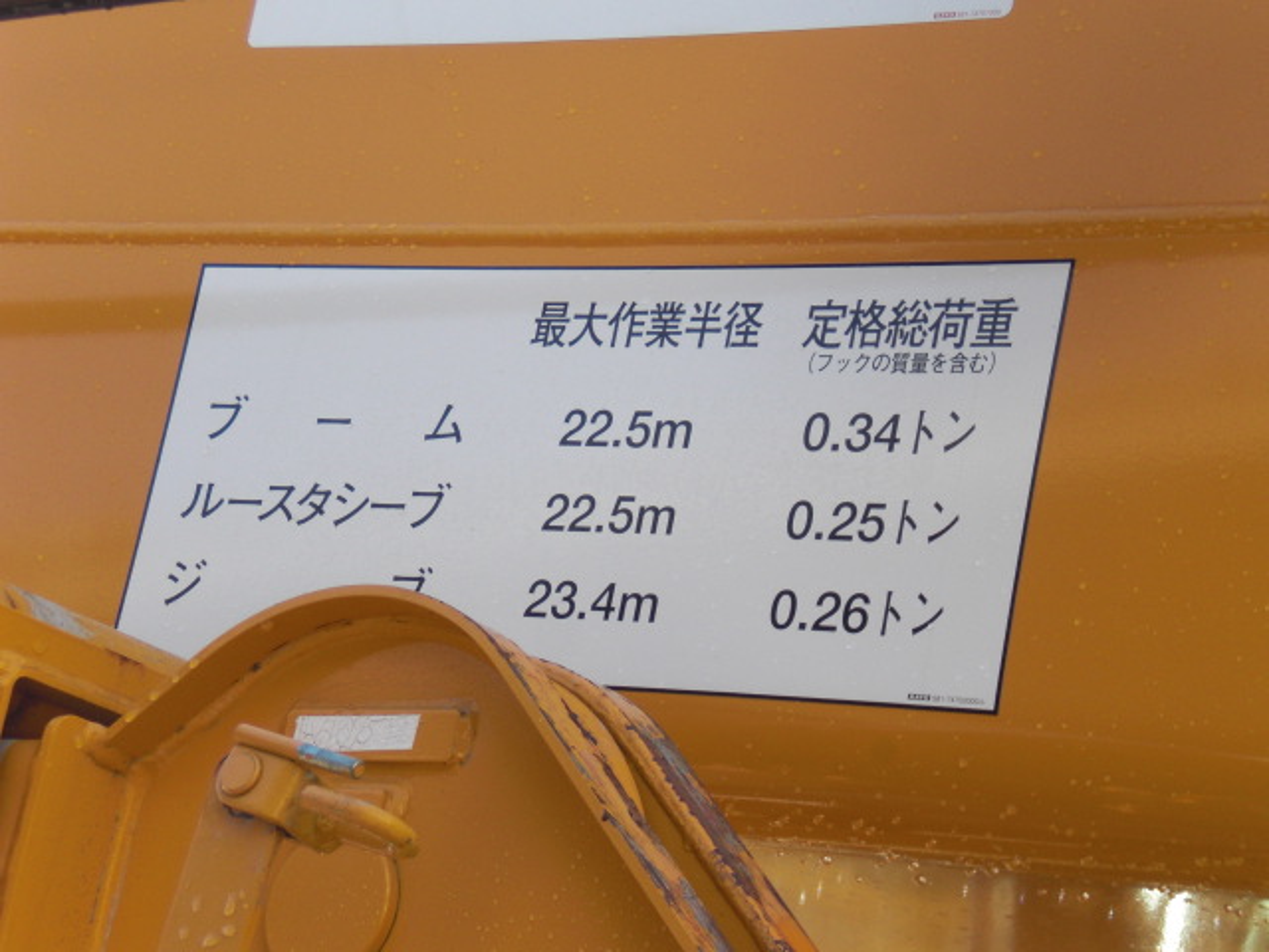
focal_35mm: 114
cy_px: 476
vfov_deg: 13.0
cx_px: 634
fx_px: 4179
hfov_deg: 17.3
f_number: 5.9
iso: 100
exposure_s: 1/125
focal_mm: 18.9
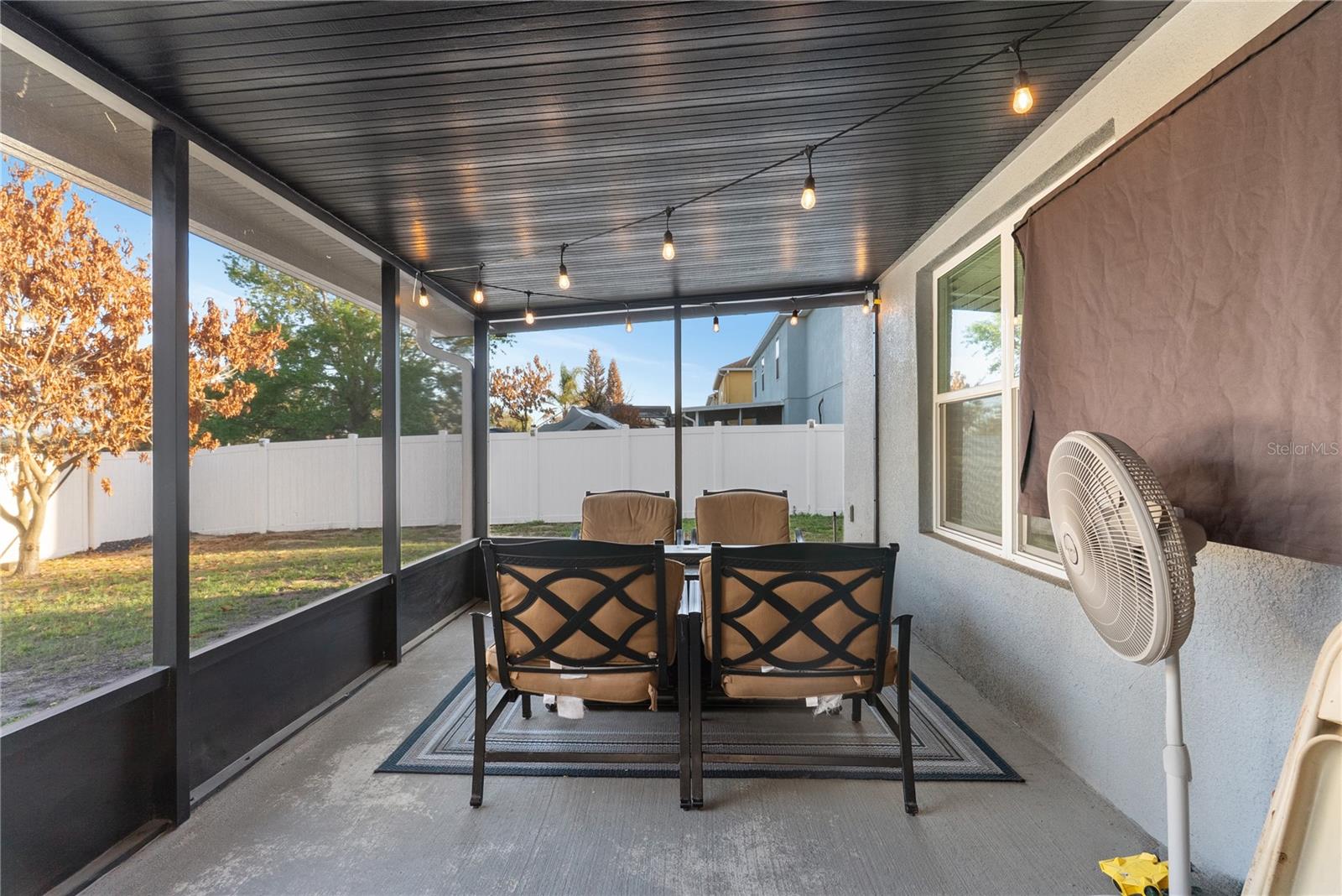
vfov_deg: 70.5
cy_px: 448
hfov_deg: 93.3
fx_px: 634
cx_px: 671
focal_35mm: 17
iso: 400
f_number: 8
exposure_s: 1/8
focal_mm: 17
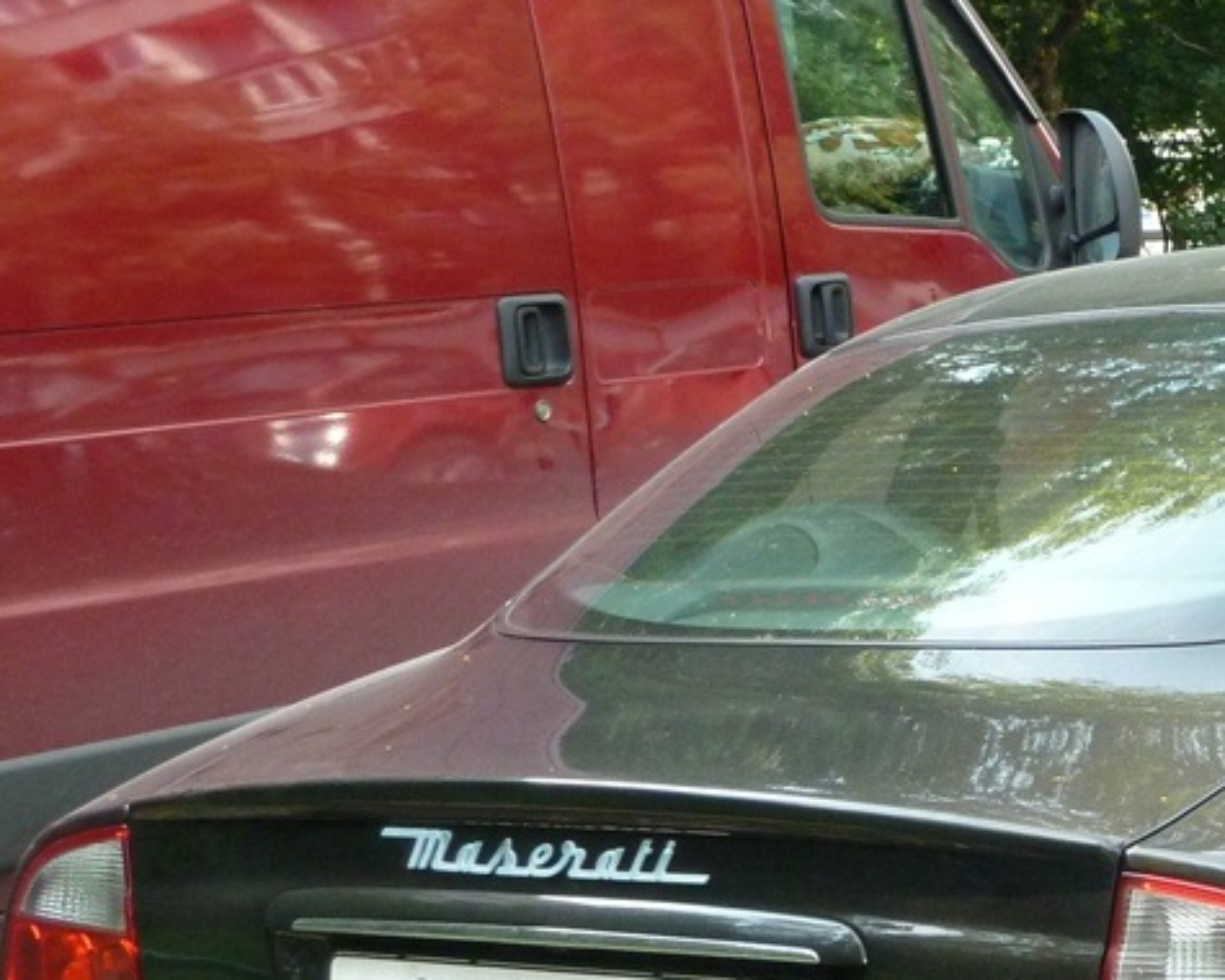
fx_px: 3662
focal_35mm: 101
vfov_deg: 15.1
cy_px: 851
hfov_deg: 18.5
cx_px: 1253
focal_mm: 7.9
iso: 320
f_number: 3.8
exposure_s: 1/250
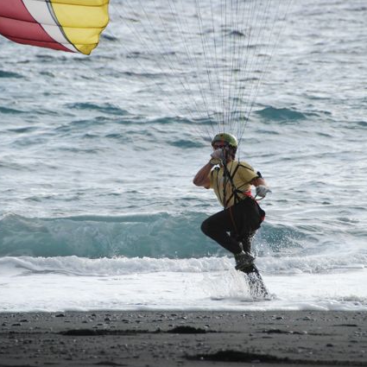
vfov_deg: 4.6
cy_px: 184
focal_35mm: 384
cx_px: 196
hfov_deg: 4.6
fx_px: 4606
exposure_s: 1/800
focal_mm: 200
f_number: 5.6
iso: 320
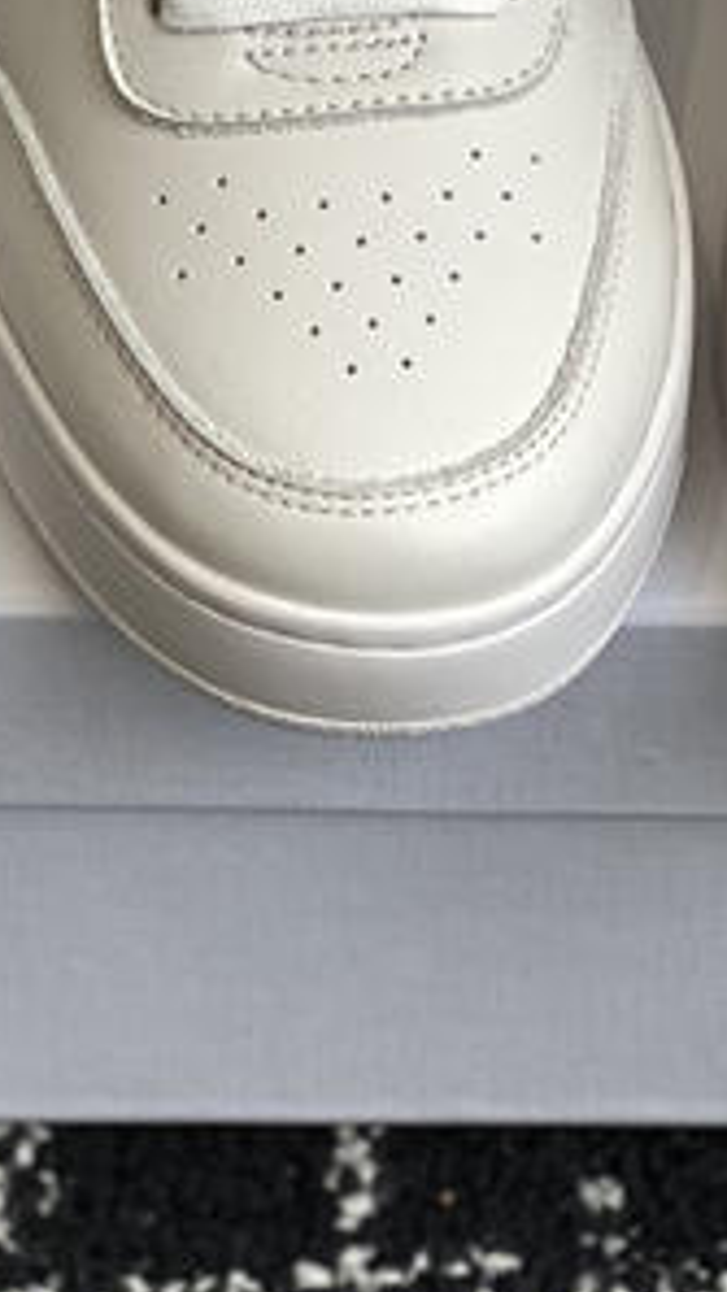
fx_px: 5656
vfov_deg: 12.8
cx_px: 692
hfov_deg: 7.3
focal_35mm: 165
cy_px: -204
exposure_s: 1/269
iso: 20
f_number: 2
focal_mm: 6
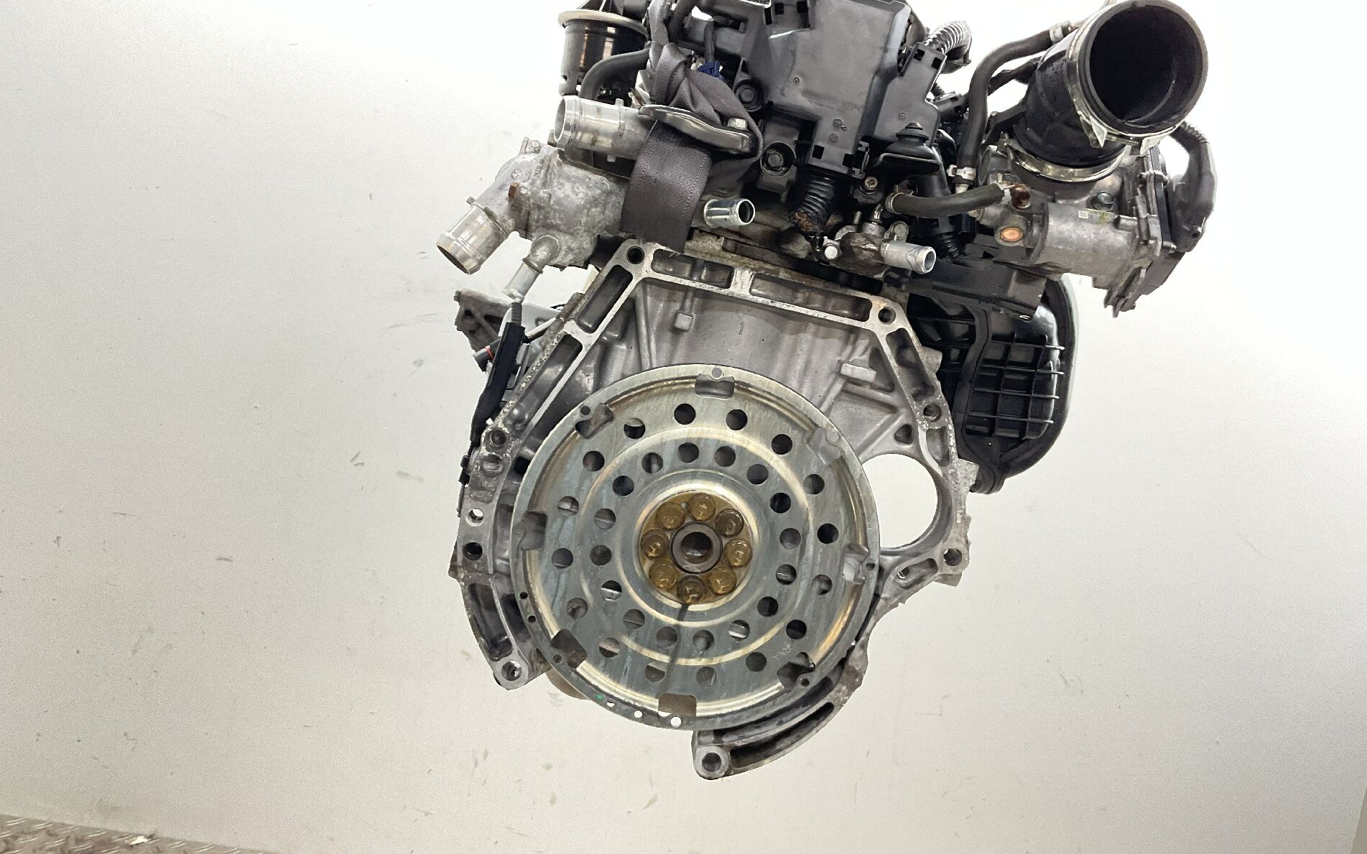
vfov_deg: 40.5
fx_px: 1155
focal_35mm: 31
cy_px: 352
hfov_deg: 61.2
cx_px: 684
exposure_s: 1/50
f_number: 1.8
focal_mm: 3
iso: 160
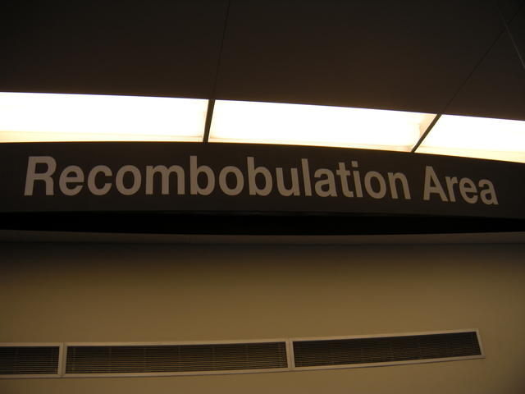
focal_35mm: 35
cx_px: 262
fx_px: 531
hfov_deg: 52.6
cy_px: 197
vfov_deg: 40.7
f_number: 3.8
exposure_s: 1/49.8
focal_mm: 5.9
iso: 64
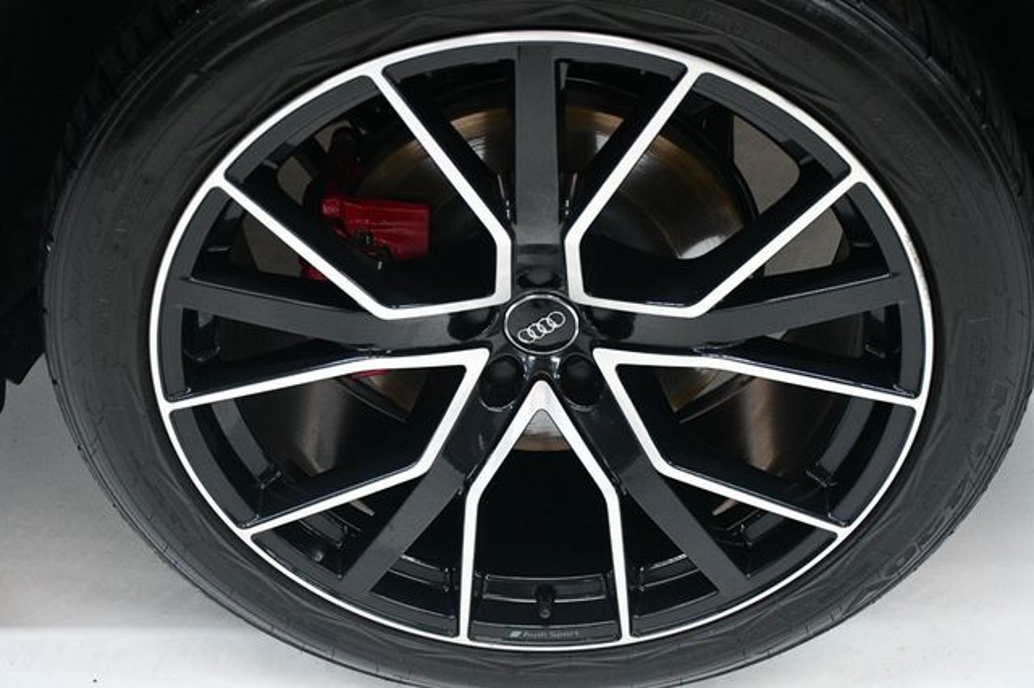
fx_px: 1636
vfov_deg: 23.8
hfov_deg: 35.1
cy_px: 344
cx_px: 517
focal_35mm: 57
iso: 3200
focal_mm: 38
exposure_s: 1/100
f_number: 4.2
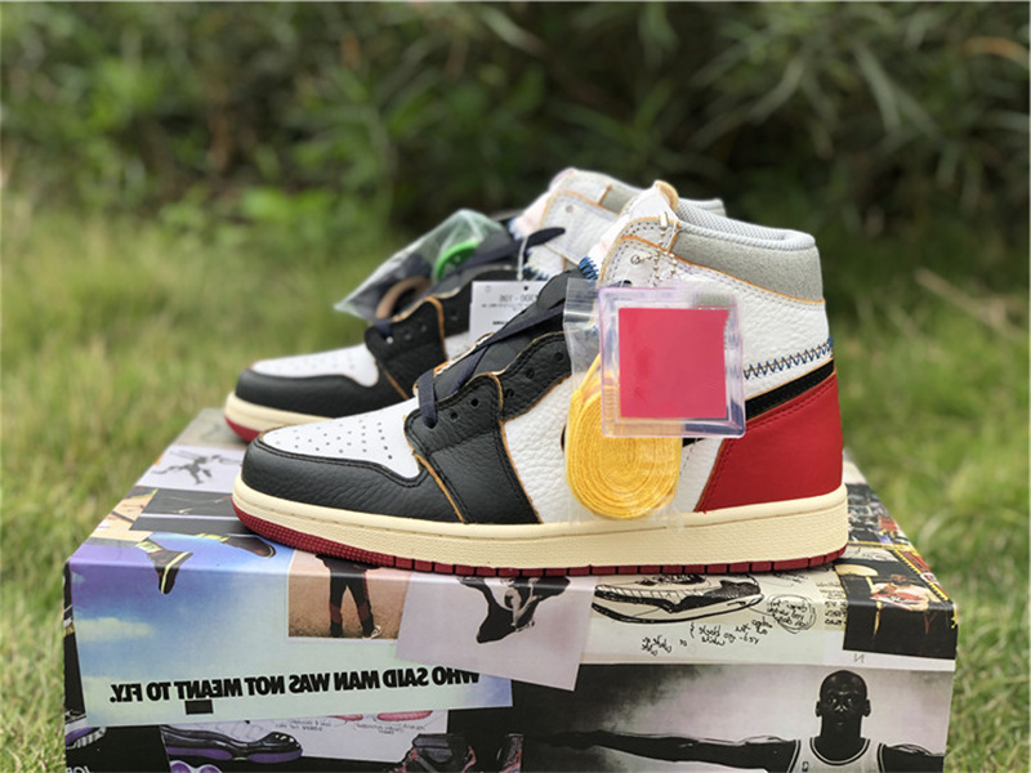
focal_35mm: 52
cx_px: 516
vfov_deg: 28.0
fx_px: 1549
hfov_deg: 36.8
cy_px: 386
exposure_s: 1/126
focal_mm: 6
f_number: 2.4
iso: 16
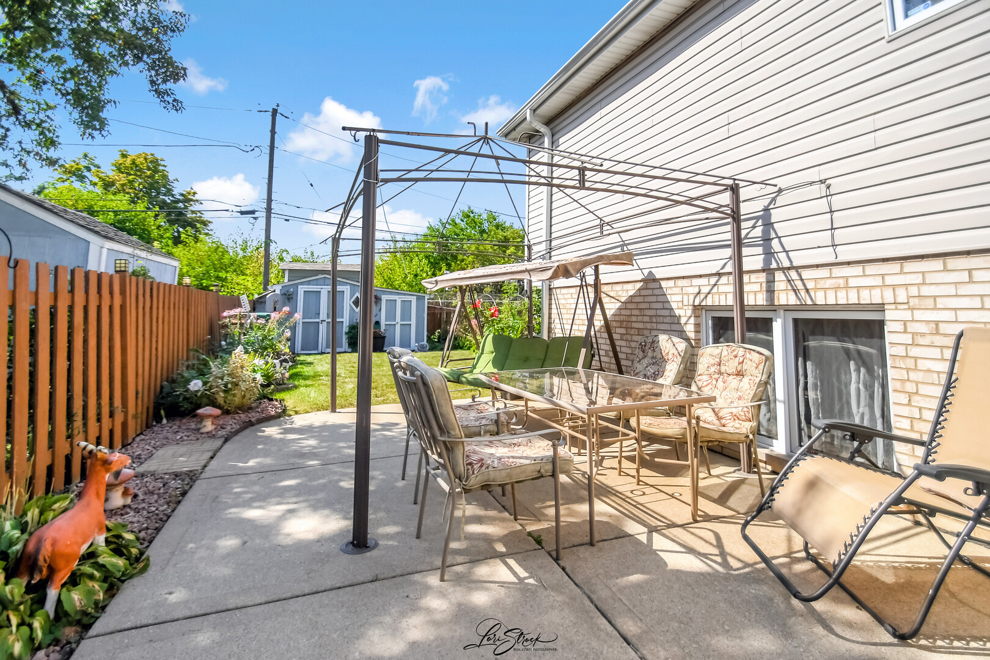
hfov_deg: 100.4
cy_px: 330
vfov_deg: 77.3
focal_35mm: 15
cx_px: 495
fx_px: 412
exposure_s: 1/5000
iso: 400
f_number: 8
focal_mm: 10
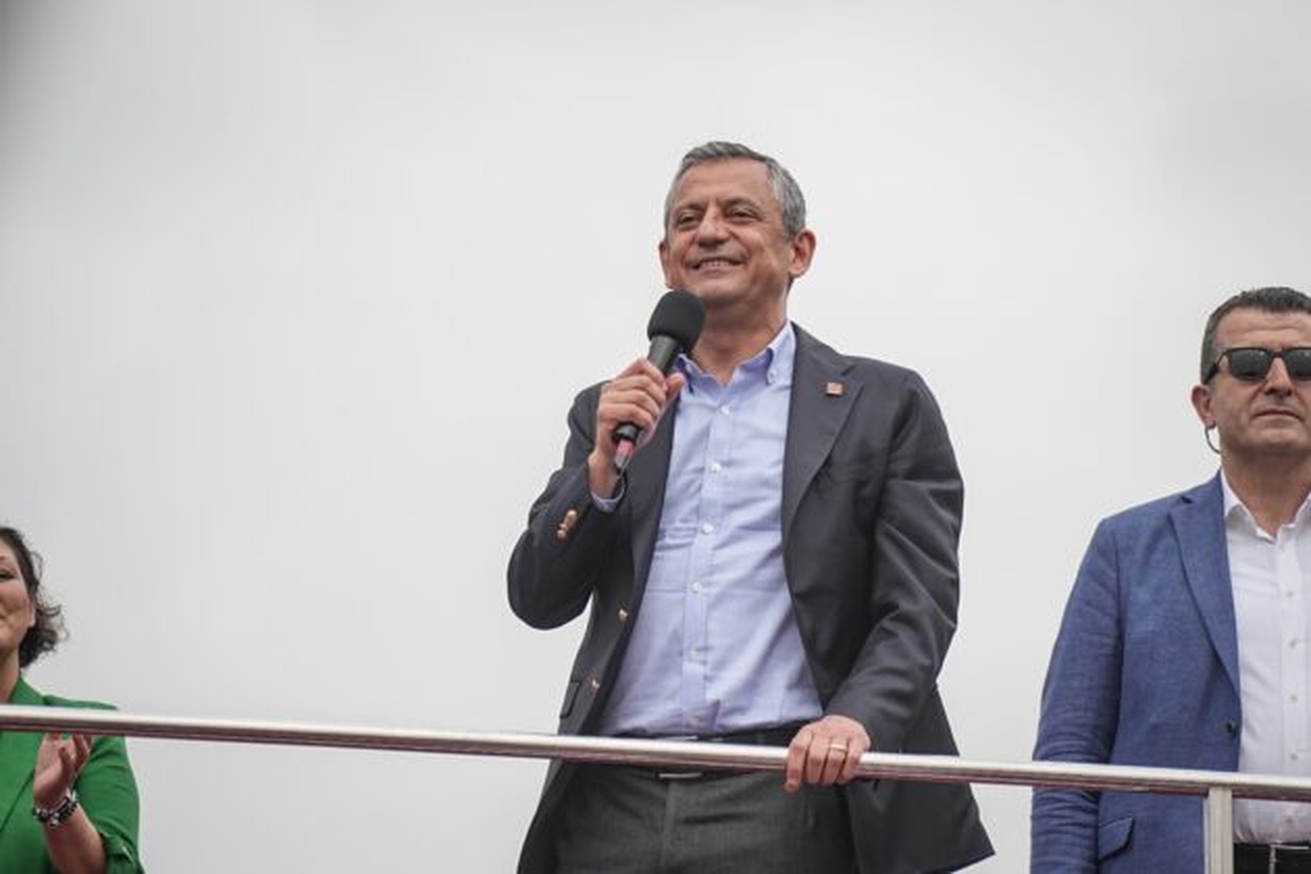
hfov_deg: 6.9
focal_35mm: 300
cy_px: 437
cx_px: 656
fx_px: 10924
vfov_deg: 4.6
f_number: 4
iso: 320
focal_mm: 200
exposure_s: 1/800
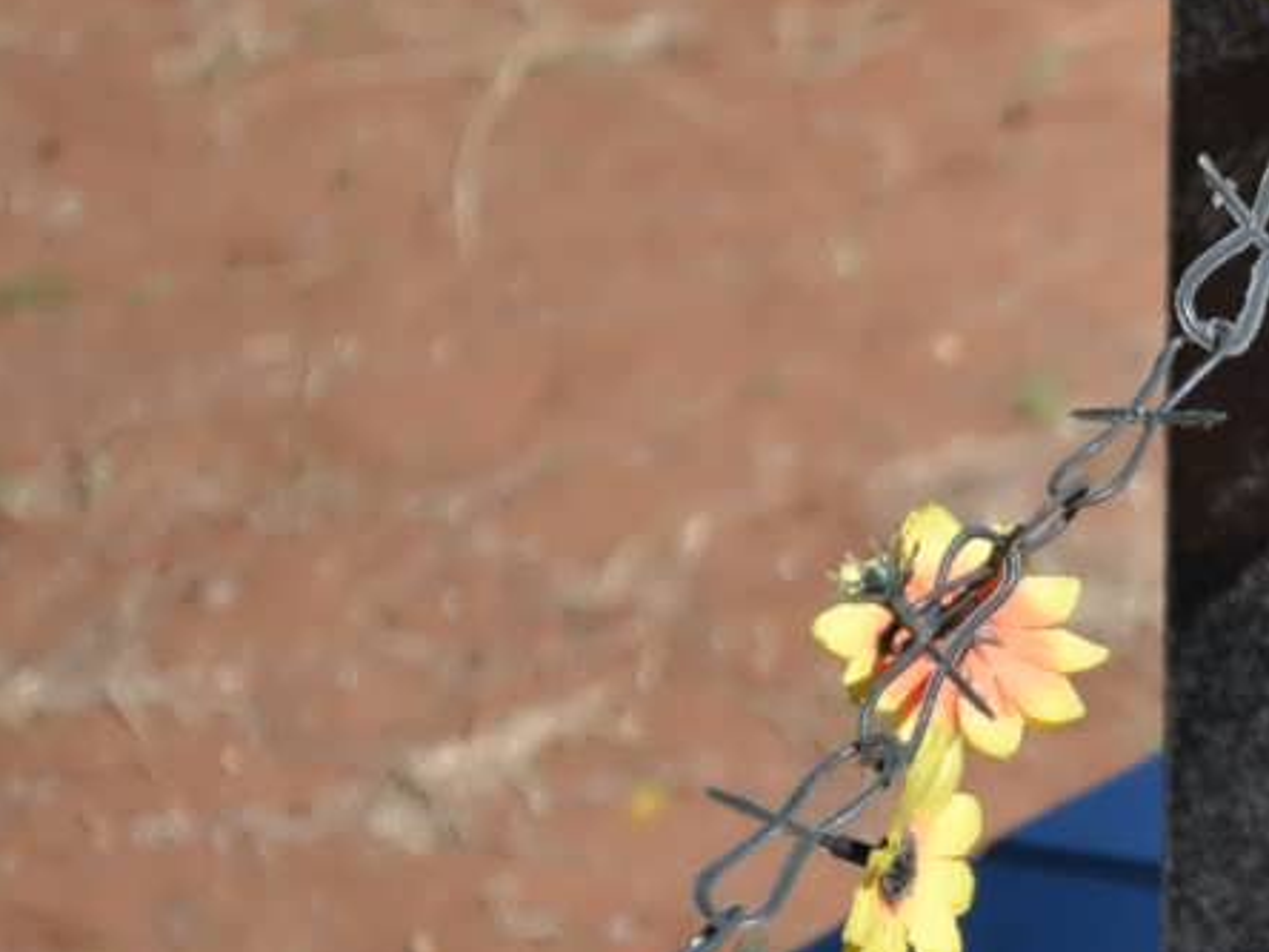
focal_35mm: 214
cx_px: 1706
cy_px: 718
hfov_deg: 9.1
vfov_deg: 6.9
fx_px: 7856
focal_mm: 55
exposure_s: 1/125
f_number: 5.6
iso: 110
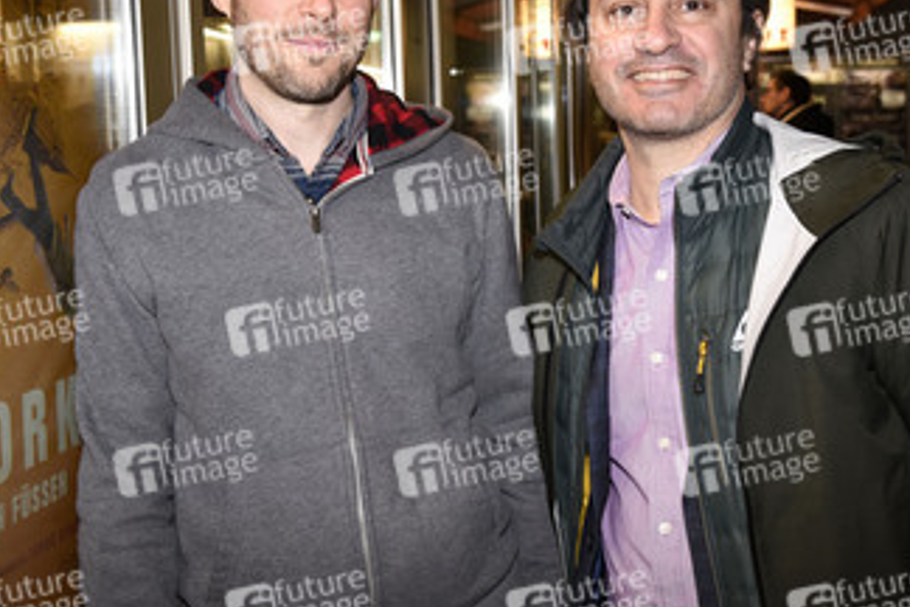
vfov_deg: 21.2
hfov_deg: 31.4
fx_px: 1618
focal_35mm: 64
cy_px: 253
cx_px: 504
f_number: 6.3
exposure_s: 1/50
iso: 1600
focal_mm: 46
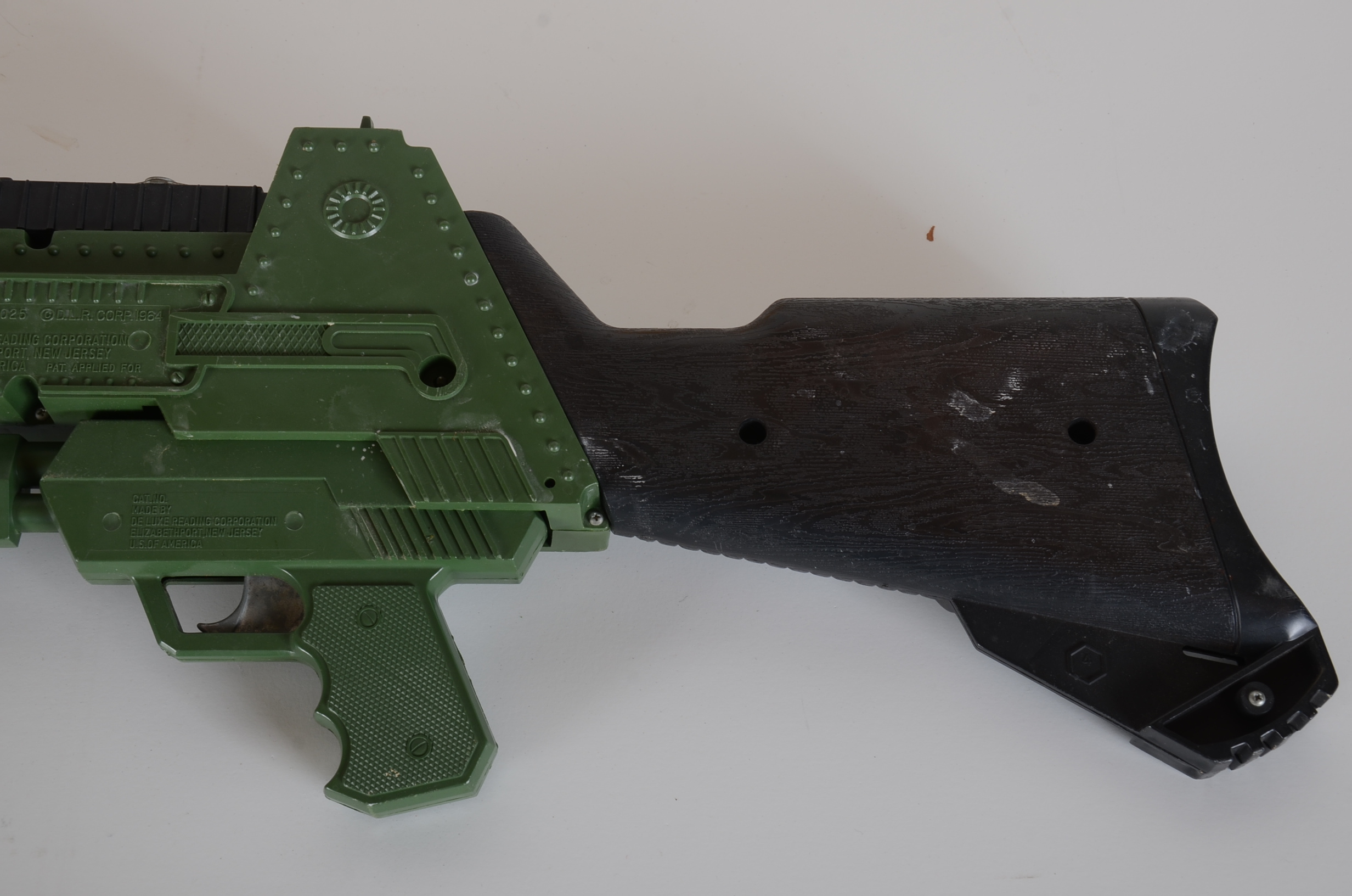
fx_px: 2136
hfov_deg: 35.1
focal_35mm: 57
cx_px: 676
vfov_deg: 23.7
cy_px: 448
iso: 160
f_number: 11
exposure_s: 1/160
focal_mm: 38
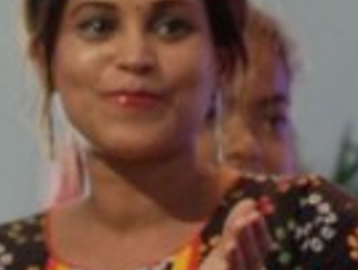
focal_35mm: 814
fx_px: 8432
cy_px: -358
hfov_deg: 2.4
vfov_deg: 1.8
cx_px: 1013
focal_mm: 95
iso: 1000
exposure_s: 1/100
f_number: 5.6
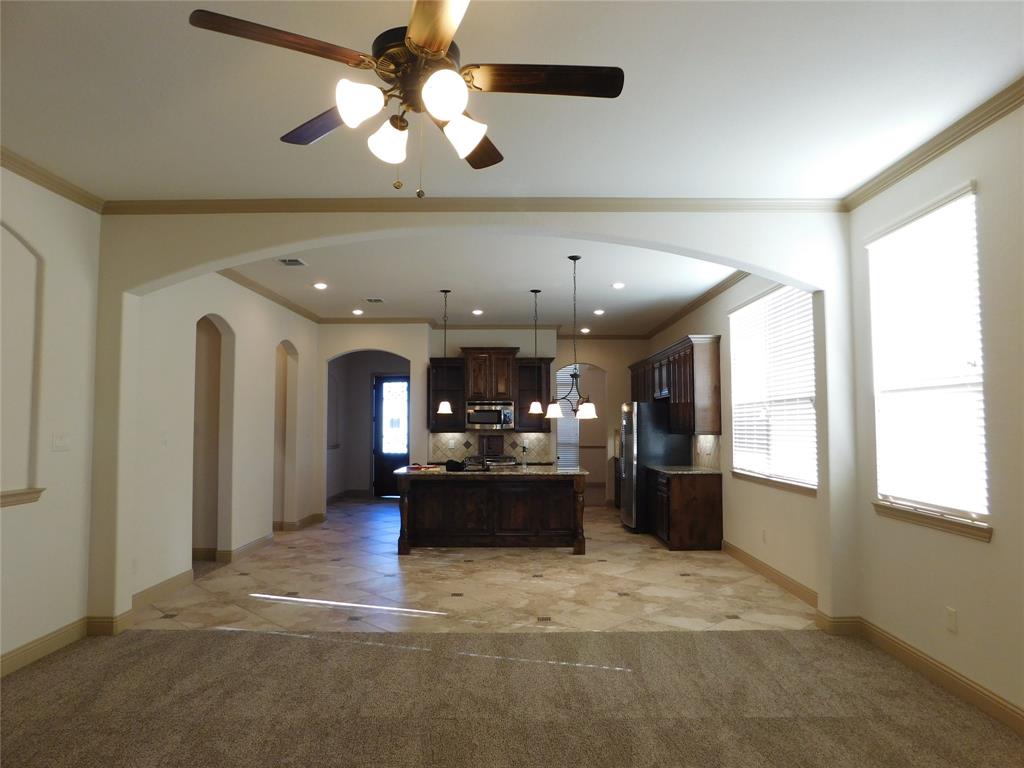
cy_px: 384
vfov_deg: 58.9
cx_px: 512
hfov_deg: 73.9
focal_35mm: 23
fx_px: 680
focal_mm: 4
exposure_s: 1/40
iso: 125
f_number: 3
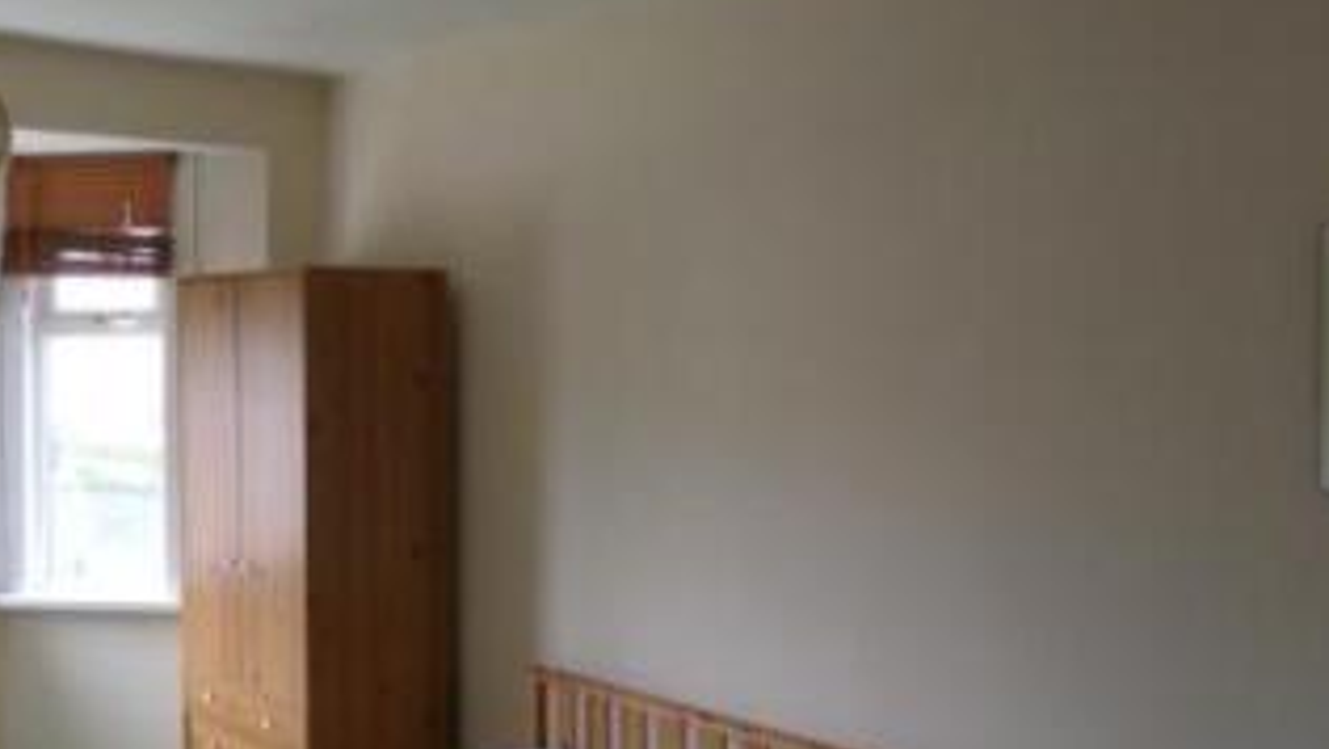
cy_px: 351
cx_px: 528
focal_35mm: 35
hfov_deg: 56.2
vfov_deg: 33.7
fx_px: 1234
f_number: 3.1
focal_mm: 4.3
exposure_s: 1/20
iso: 200
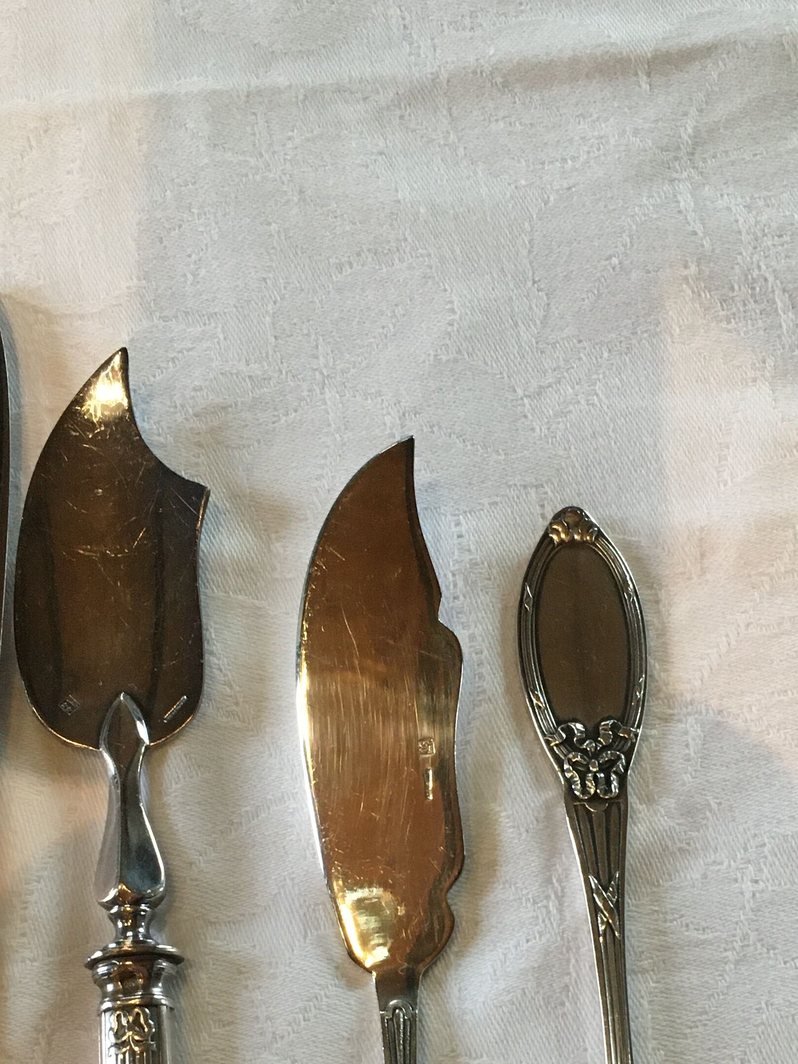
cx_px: 488
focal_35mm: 54
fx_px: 1660
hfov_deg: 27.0
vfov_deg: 33.8
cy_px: 943
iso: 250
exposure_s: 1/33
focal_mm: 4.15
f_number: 2.2
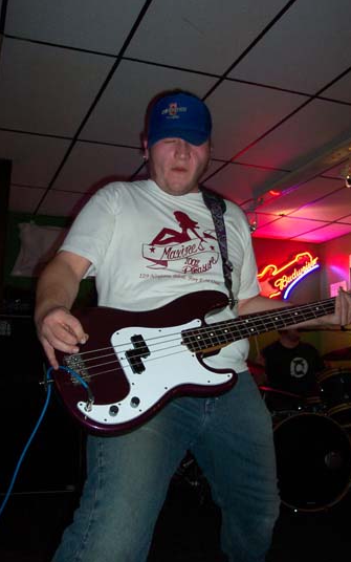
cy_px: 280
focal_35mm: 39
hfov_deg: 32.8
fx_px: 597
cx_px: 185
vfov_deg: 50.4
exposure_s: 1/30
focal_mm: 8
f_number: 2.8
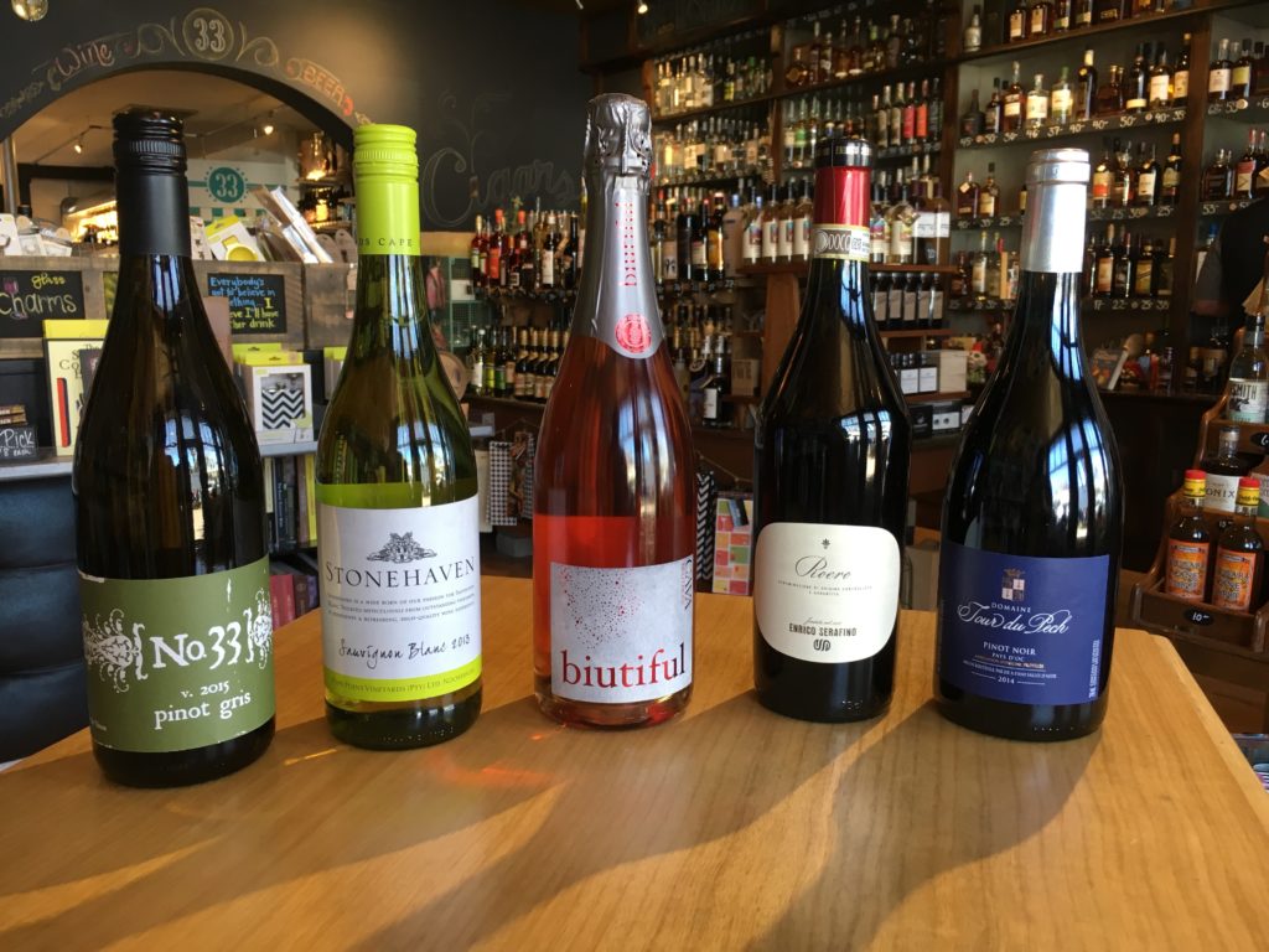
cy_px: 476
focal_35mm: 29
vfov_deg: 48.2
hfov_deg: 61.7
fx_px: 1063
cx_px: 634
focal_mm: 4.15
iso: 50
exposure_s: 1/30
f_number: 2.2
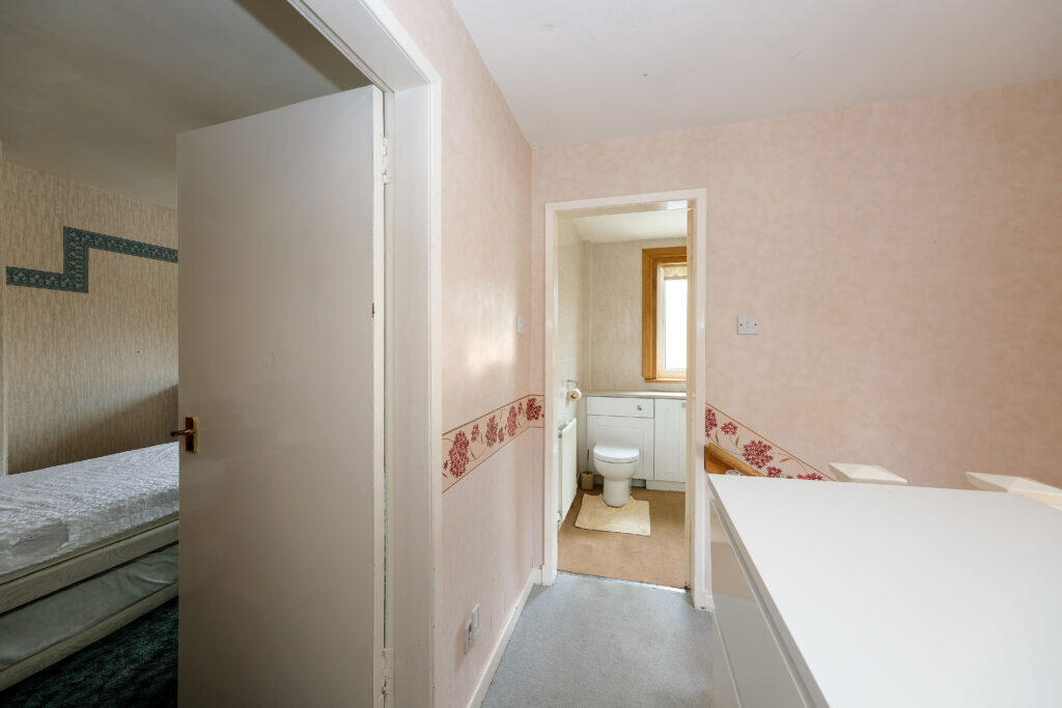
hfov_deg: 112.6
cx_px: 531
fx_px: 354
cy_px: 354
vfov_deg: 90.0
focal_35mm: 12
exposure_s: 1/8
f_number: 5.6
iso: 200
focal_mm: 8
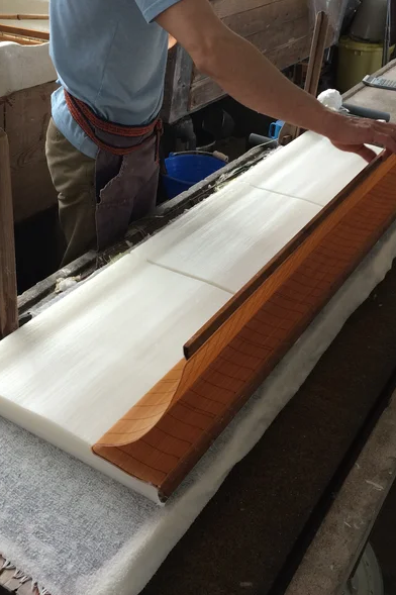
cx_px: 169
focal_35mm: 41
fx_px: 677
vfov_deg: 47.4
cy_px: 294
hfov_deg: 32.5
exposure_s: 1/120
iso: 64
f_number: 2.2
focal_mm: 4.15
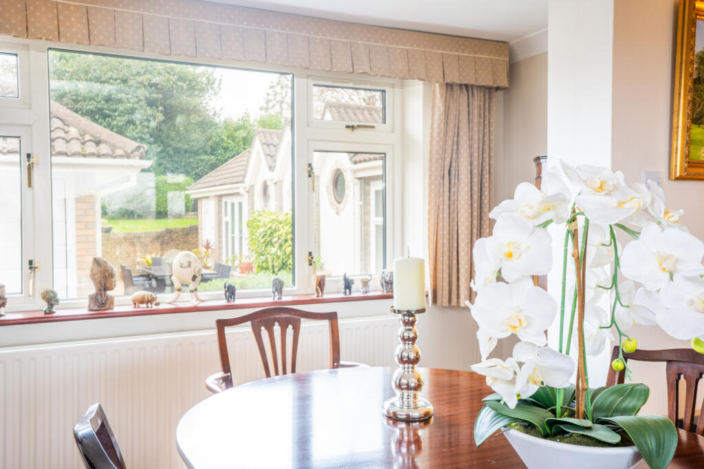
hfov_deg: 54.4
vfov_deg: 37.9
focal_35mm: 35
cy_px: 234
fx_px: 684
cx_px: 352
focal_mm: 35
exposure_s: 1/30
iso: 800
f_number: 11
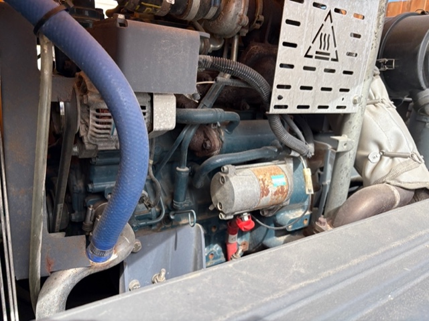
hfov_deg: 67.3
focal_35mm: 26
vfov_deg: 53.0
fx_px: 322
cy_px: 160
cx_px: 214
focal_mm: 5.96
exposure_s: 1/1099
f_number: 1.6
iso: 50
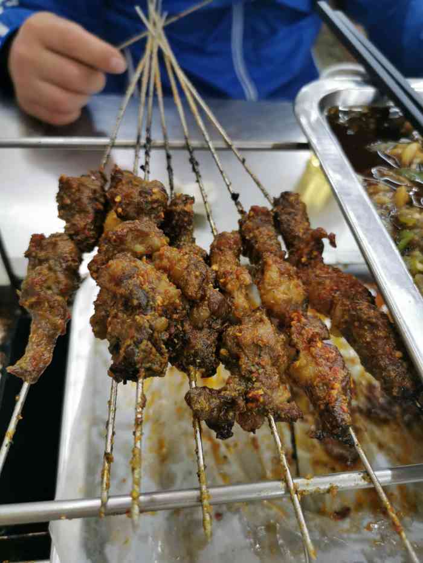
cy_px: 282
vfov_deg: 65.3
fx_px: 440
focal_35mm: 27
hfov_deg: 51.4
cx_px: 212
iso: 200
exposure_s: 1/100
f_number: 1.8
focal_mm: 5.58
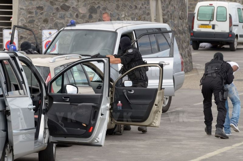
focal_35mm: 300
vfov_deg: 4.6
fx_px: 2021
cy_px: 80
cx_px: 122
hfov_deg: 6.9
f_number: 8
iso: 320
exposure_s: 1/320
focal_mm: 200
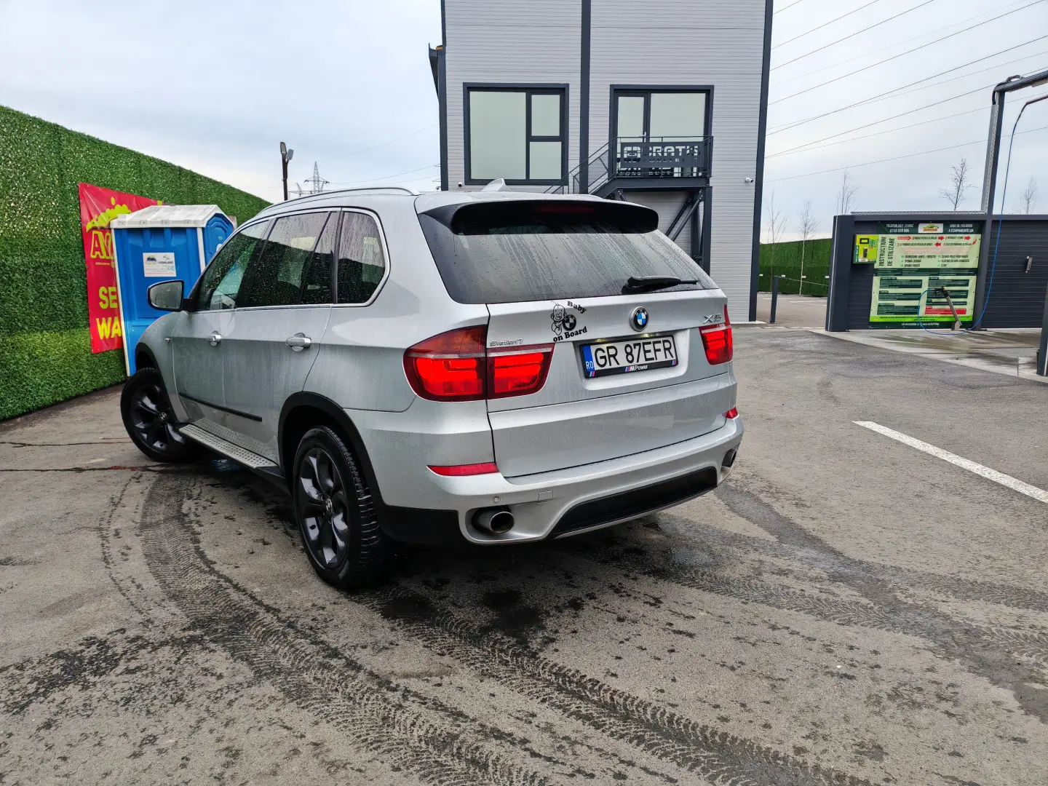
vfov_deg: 54.9
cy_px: 393
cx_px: 524
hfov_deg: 69.4
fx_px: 757
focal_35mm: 25
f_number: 1.9
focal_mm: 5.3
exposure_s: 1/100
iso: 100
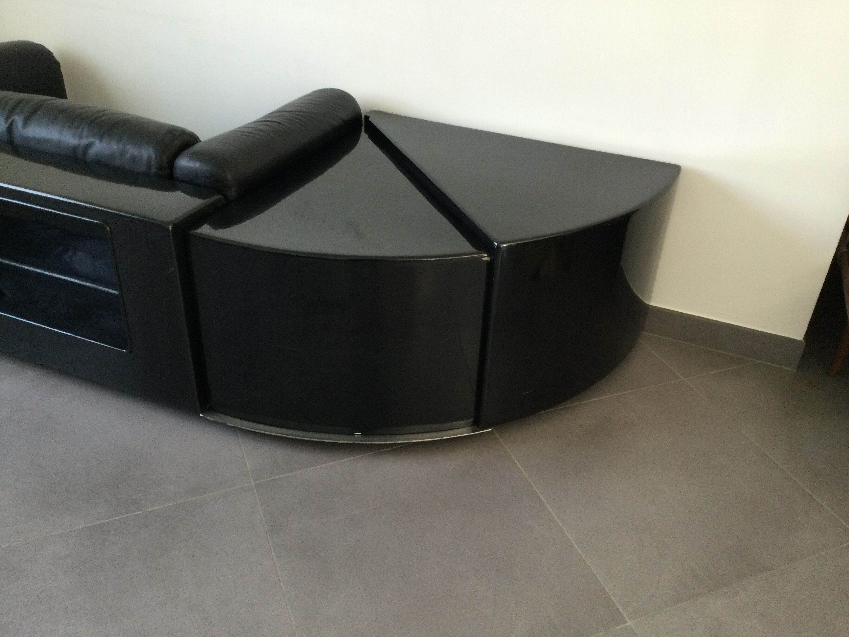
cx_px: 424
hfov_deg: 58.4
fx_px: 760
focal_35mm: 31
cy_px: 318
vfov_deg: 45.4
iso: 160
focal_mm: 3.3
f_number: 2.4
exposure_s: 1/33
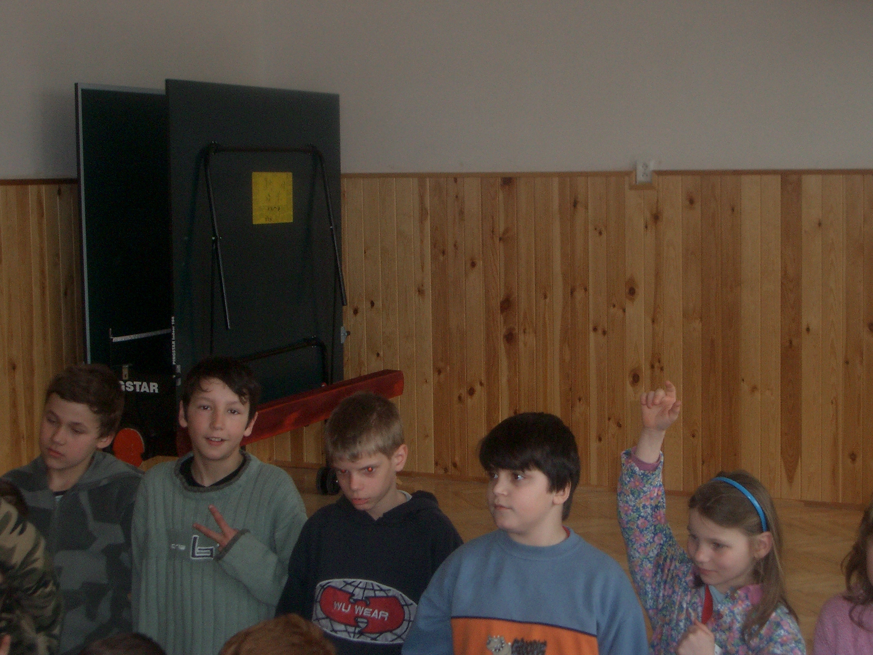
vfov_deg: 23.7
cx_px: 436
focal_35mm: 62
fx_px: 1564
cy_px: 328
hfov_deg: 31.2
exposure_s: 1/40
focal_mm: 10.2
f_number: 3.5
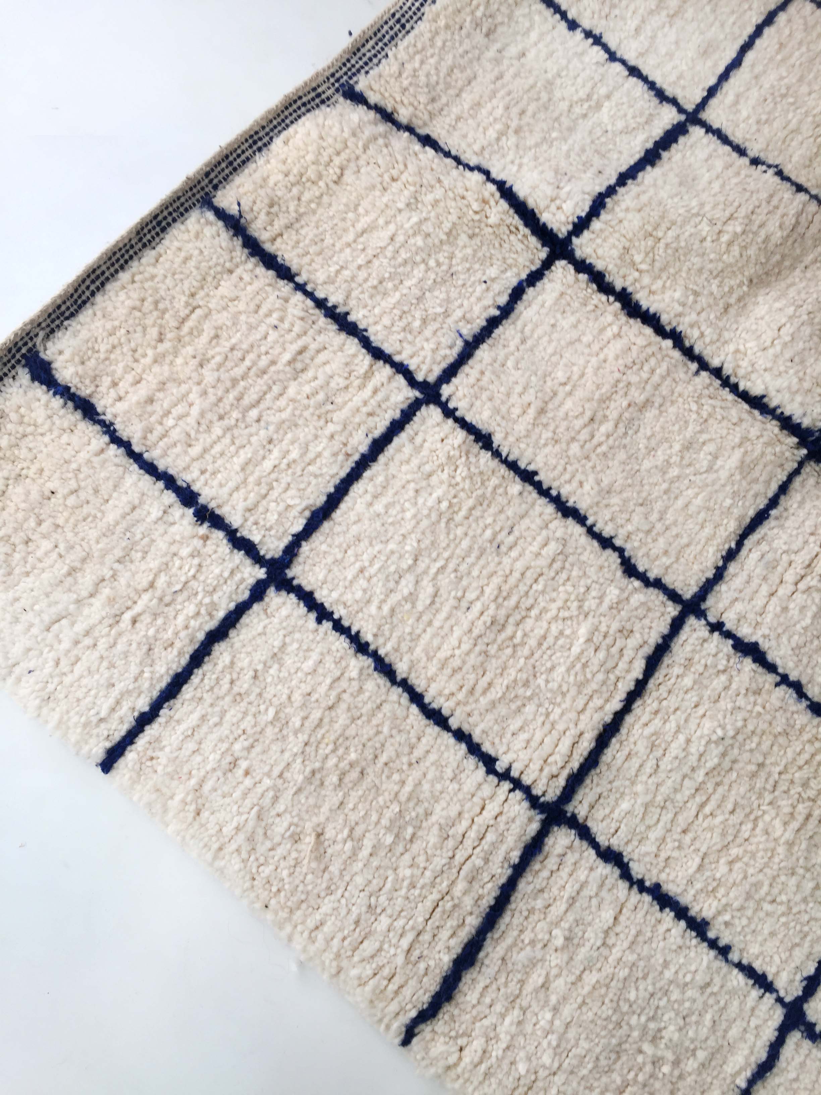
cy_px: 548
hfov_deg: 48.2
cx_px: 410
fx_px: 917
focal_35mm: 29
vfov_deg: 61.7
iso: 32
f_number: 2.2
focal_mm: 4.15
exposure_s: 1/100
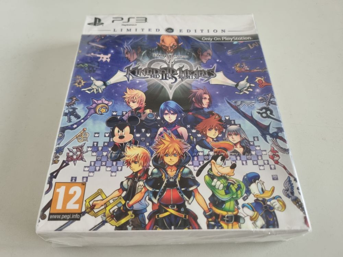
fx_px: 258
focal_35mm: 26
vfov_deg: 53.1
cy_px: 128
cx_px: 172
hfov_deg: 67.3
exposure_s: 1/50
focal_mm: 5.4
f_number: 1.8
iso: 200
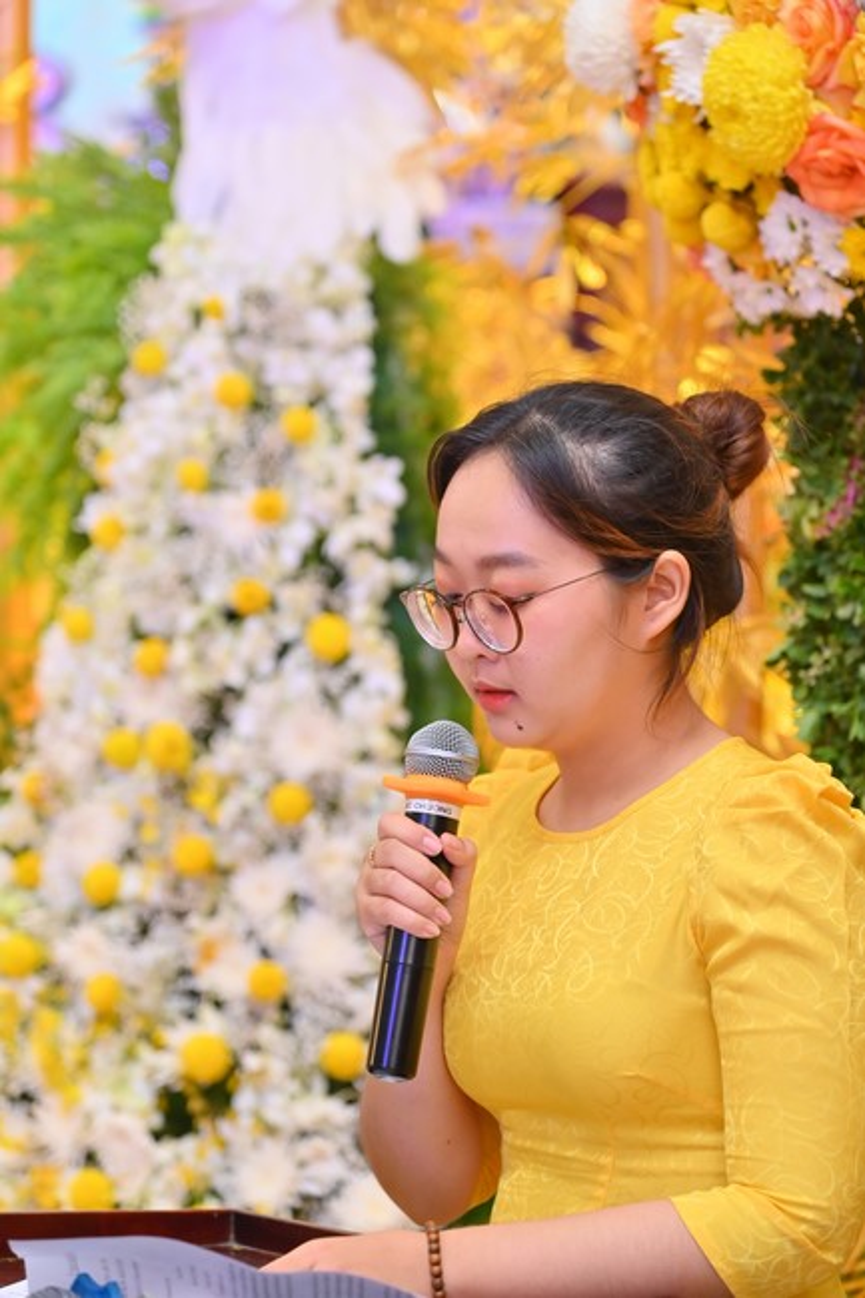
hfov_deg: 11.4
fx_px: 4327
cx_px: 432
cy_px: 649
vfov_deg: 17.1
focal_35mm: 120
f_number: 4.5
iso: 1250
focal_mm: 120
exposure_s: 1/125
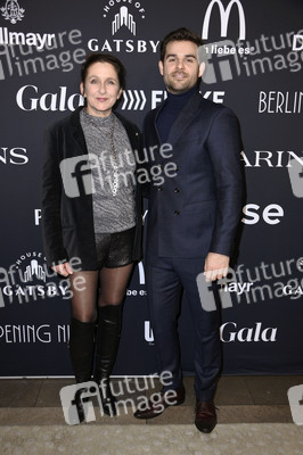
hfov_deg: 35.0
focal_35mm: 38
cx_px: 152
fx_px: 481
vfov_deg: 50.7
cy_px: 228
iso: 500
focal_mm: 38
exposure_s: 1/250
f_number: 5.6
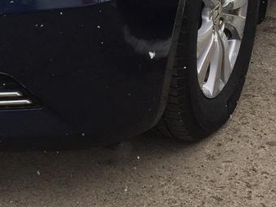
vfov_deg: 12.7
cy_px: -114
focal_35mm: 110
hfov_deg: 17.5
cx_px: 12
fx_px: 877
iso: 32
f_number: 2.2
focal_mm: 4.15
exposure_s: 1/373
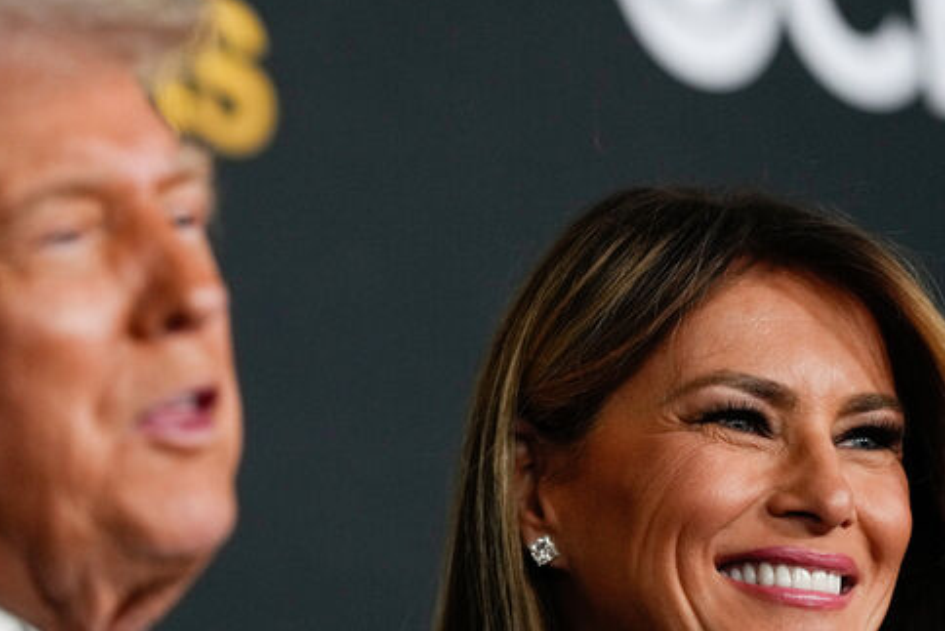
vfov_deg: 2.8
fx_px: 13023
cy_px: 387
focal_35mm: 496
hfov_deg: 4.2
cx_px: 351
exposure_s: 1/500
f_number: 2.8
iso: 2500
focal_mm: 300
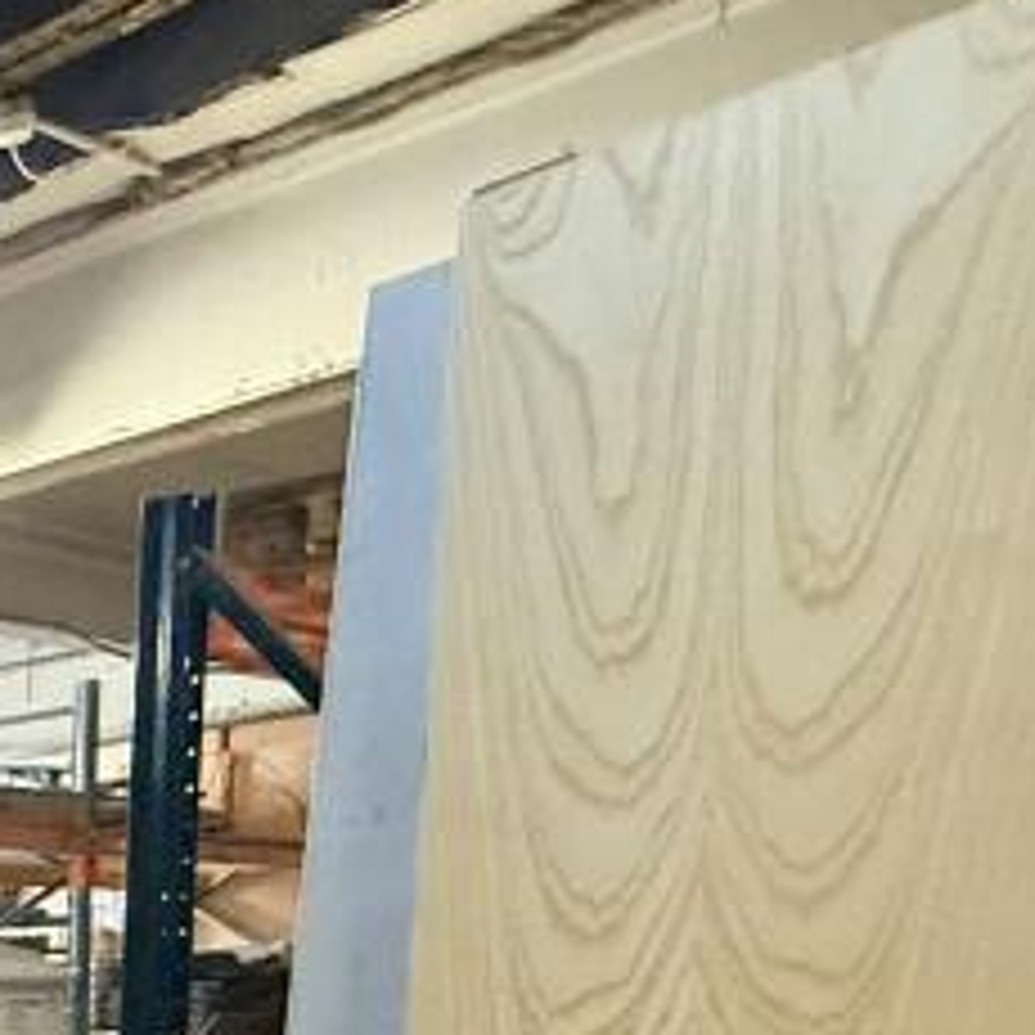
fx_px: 1861
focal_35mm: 55
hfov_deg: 19.8
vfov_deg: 27.2
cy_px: 1264
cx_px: -954
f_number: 2.2
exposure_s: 1/50
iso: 640
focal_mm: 2.22
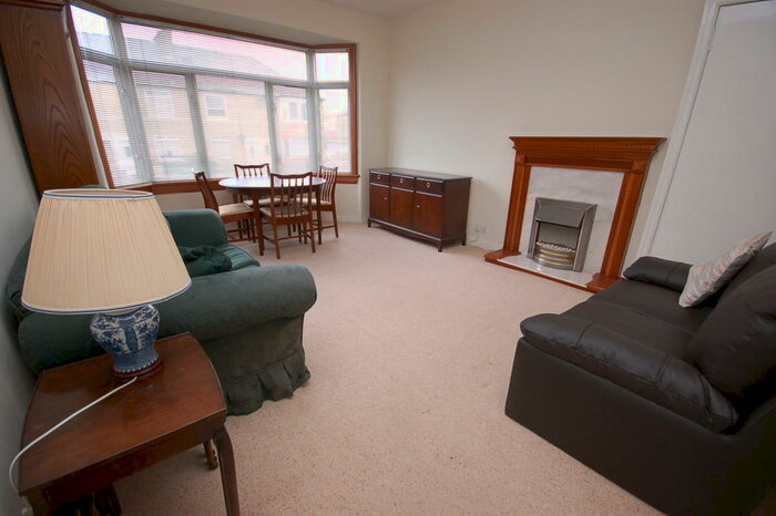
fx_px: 323
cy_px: 258
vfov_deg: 77.3
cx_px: 388
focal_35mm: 15
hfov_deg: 100.4
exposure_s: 1/60
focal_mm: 10
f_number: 4
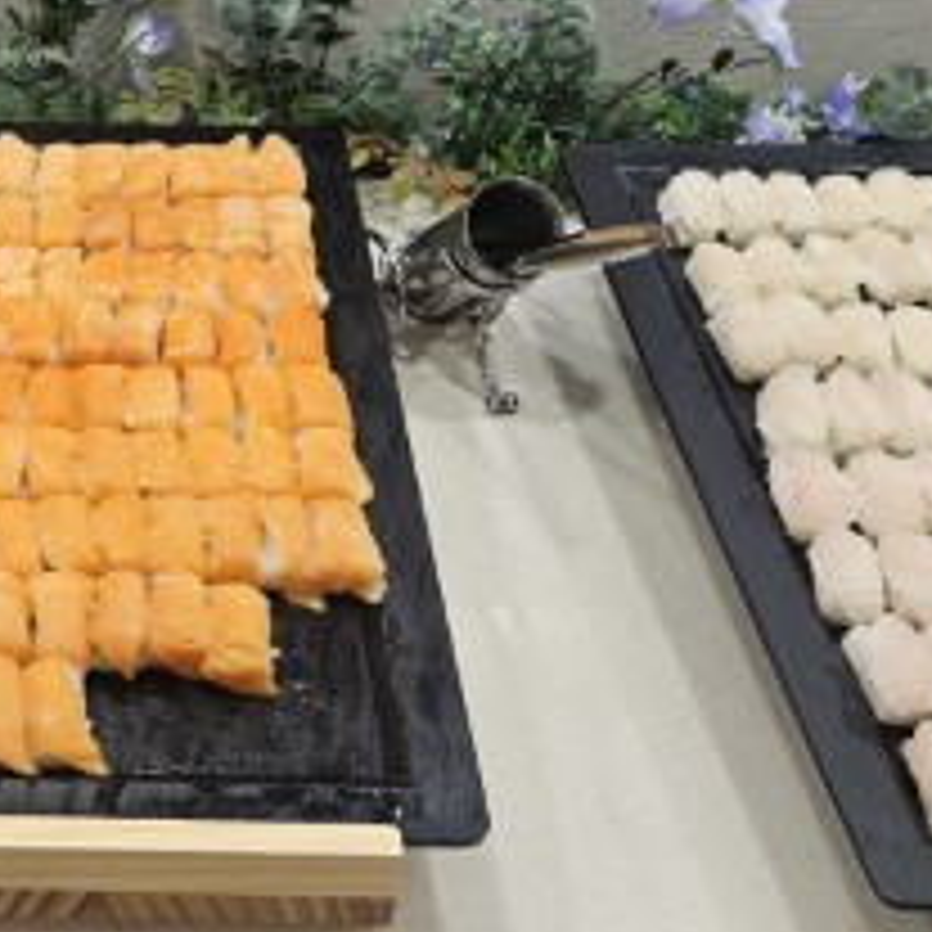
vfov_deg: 27.2
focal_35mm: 63
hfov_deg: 25.8
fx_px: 1919
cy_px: 356
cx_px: -23
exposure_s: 1/120
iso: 64
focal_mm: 5.4
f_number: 1.8
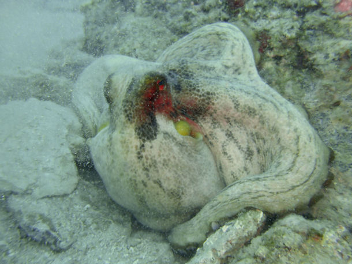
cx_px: 176
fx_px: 264
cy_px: 132
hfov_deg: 67.3
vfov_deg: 53.1
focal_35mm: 26
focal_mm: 4.6
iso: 160
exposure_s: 1/30
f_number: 3.2
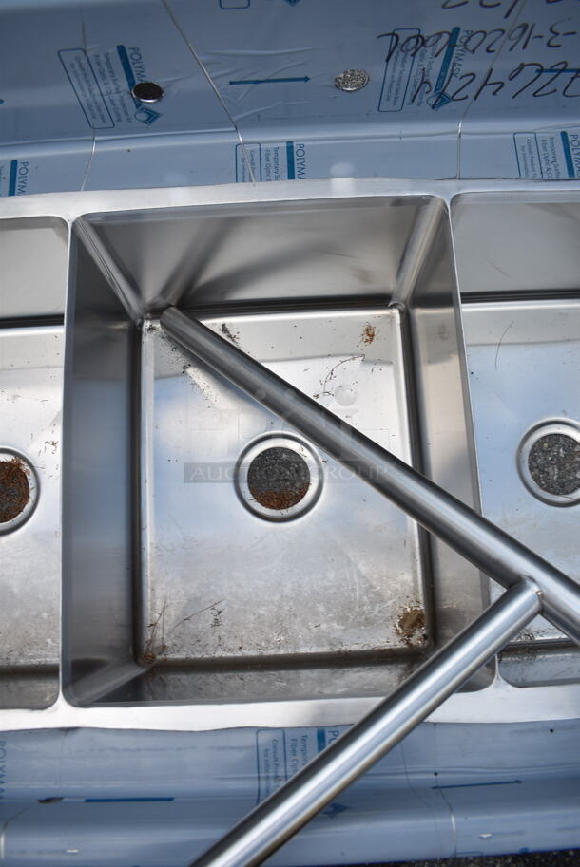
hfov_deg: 48.0
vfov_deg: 67.3
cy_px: 434
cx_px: 290
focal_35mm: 27
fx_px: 651
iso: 100
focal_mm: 18
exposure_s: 1/125
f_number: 5.6
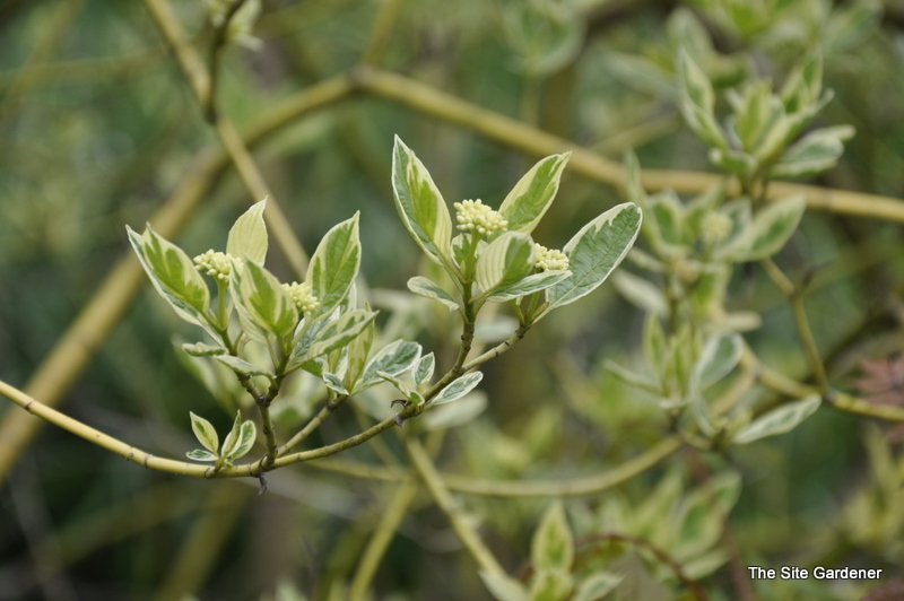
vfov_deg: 8.7
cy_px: 300
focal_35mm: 158
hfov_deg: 13.1
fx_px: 3952
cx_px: 452
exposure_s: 1/250
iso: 200
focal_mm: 105
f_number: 8
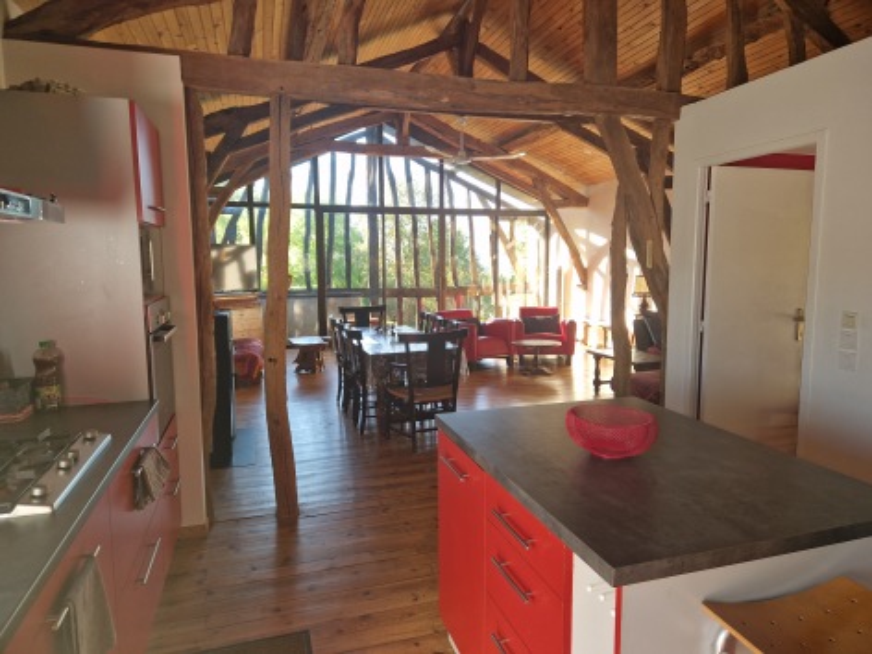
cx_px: 436
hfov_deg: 73.9
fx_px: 579
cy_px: 327
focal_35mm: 23
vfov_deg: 58.9
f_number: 1.8
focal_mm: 5.4
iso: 100
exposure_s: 1/180
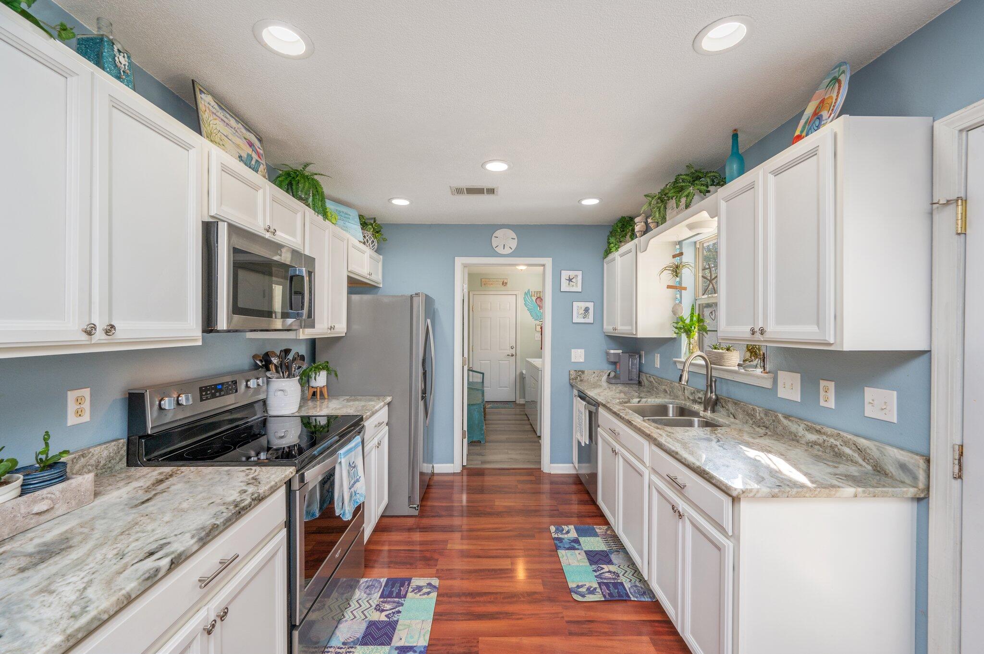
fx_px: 382
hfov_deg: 104.3
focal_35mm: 14
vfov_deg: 81.1
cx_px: 492
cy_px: 327
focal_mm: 14
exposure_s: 1/30
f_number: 9
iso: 320
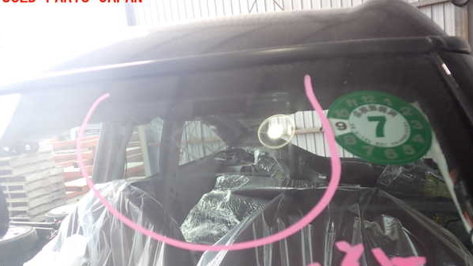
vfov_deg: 35.4
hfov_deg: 59.5
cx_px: 236
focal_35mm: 33
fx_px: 414
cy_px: 166
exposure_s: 1/160
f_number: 2.3
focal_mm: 5.4
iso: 100
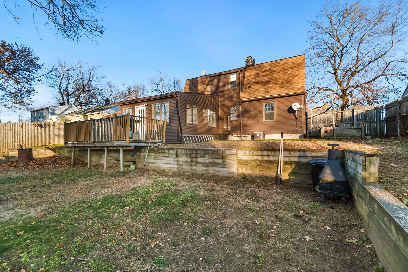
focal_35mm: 15
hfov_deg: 100.4
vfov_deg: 77.4
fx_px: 170
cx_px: 204
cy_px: 136
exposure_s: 1/1600
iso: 640
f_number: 6.3
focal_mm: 10
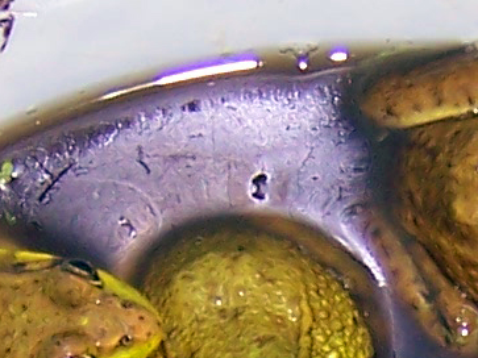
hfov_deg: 8.4
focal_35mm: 234
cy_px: 996
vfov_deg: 6.0
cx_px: 383
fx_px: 3230
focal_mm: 5.5
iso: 80
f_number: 2.8
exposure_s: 1/60
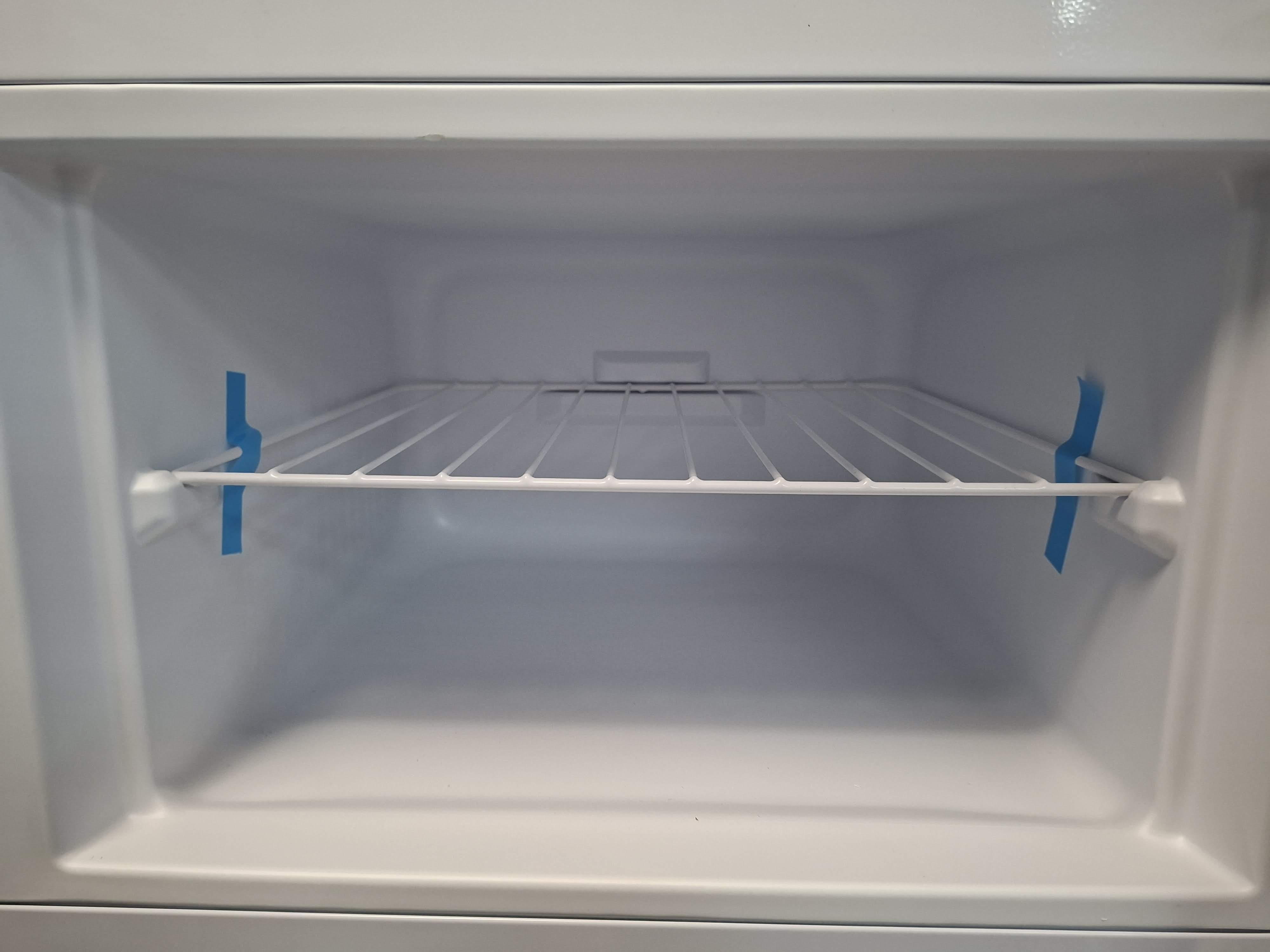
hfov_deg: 73.9
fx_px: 844
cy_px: 476
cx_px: 635
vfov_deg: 58.9
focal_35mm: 23
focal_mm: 5.54
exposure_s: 1/50
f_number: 1.8
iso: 250
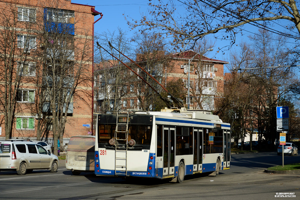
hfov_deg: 31.9
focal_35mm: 63
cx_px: 150
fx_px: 525
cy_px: 100
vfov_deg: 21.6
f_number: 6.3
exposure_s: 1/640
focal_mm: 42
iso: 100
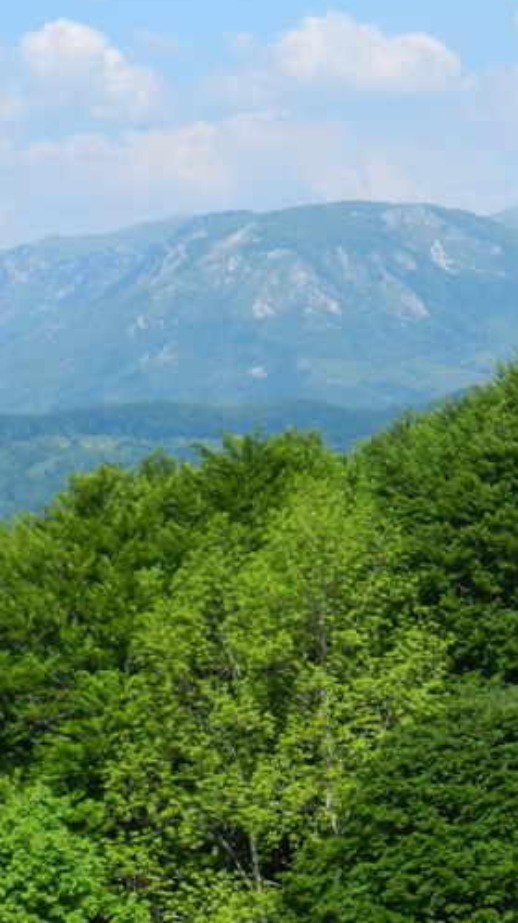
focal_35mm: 119
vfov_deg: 18.0
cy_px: 418
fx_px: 2910
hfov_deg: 10.1
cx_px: 89
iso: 160
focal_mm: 9.4
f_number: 4.4
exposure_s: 1/800
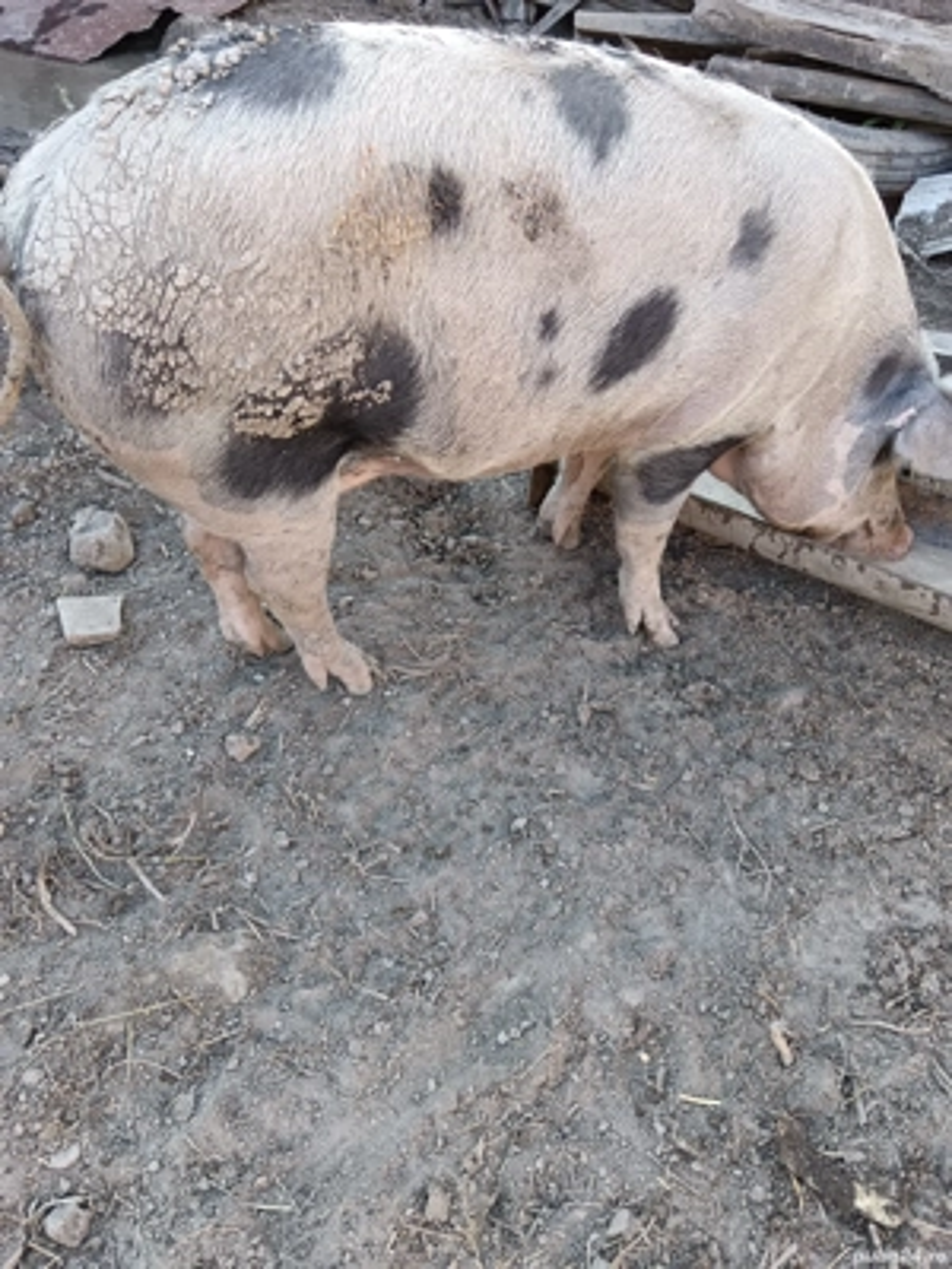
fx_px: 990
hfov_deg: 51.4
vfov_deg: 65.3
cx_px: 476
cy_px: 634
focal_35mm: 27
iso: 223
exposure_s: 1/100
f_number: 1.9
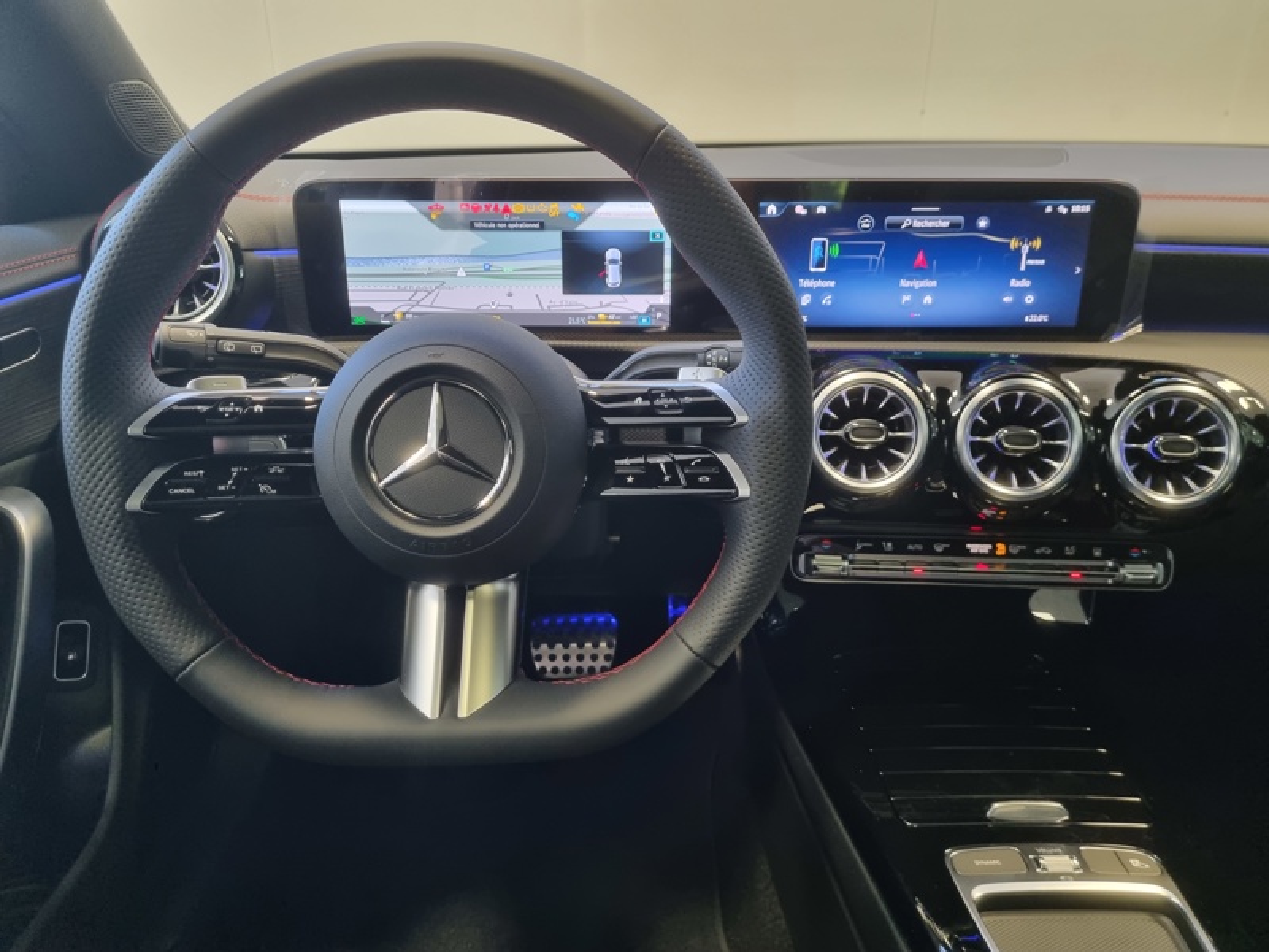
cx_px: 634
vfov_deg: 53.1
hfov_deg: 67.3
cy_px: 476
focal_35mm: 26
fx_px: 953
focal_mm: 5.4
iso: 320
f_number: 1.8
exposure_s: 1/40
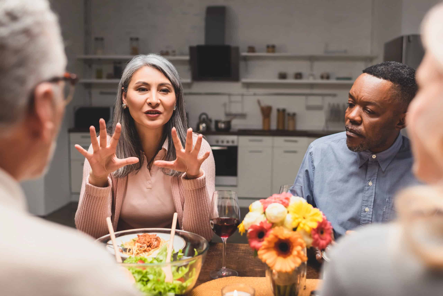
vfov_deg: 37.9
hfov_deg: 54.4
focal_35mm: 35
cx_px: 222
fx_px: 431
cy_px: 148
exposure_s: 1/200
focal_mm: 35
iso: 100
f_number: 2.8
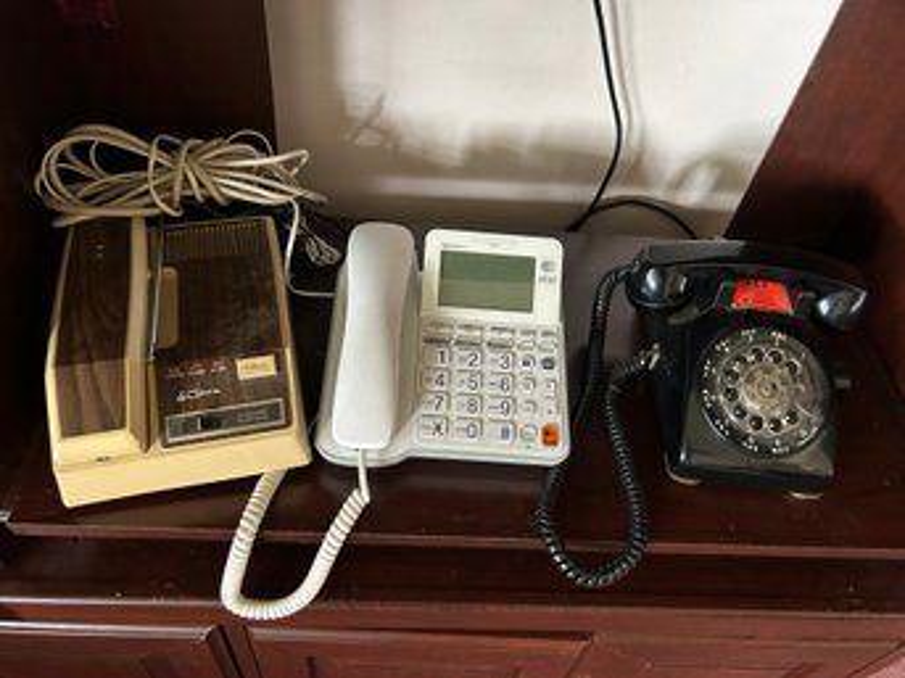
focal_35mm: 26
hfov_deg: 67.3
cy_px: 339
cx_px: 452
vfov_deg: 53.0
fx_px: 680
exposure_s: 1/40
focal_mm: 5.7
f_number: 1.5
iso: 500
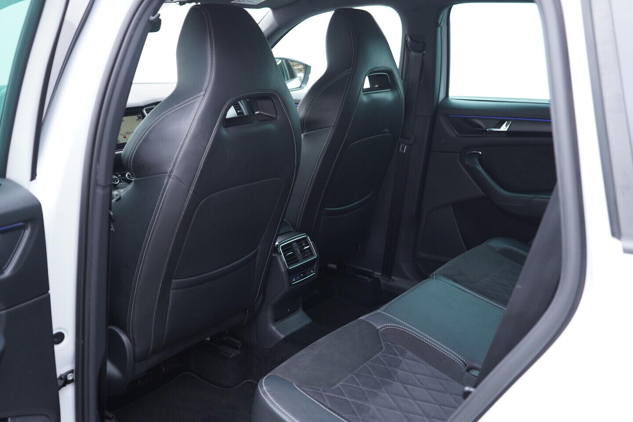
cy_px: 211
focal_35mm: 36
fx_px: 633
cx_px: 316
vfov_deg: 36.9
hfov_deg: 53.1
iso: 320
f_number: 2.8
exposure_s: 1/40
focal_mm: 24
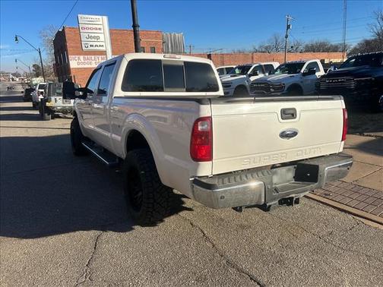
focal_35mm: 26
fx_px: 288
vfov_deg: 53.1
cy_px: 144
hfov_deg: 67.3
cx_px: 192
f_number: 1.5
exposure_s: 1/5076
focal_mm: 5.7
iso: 50
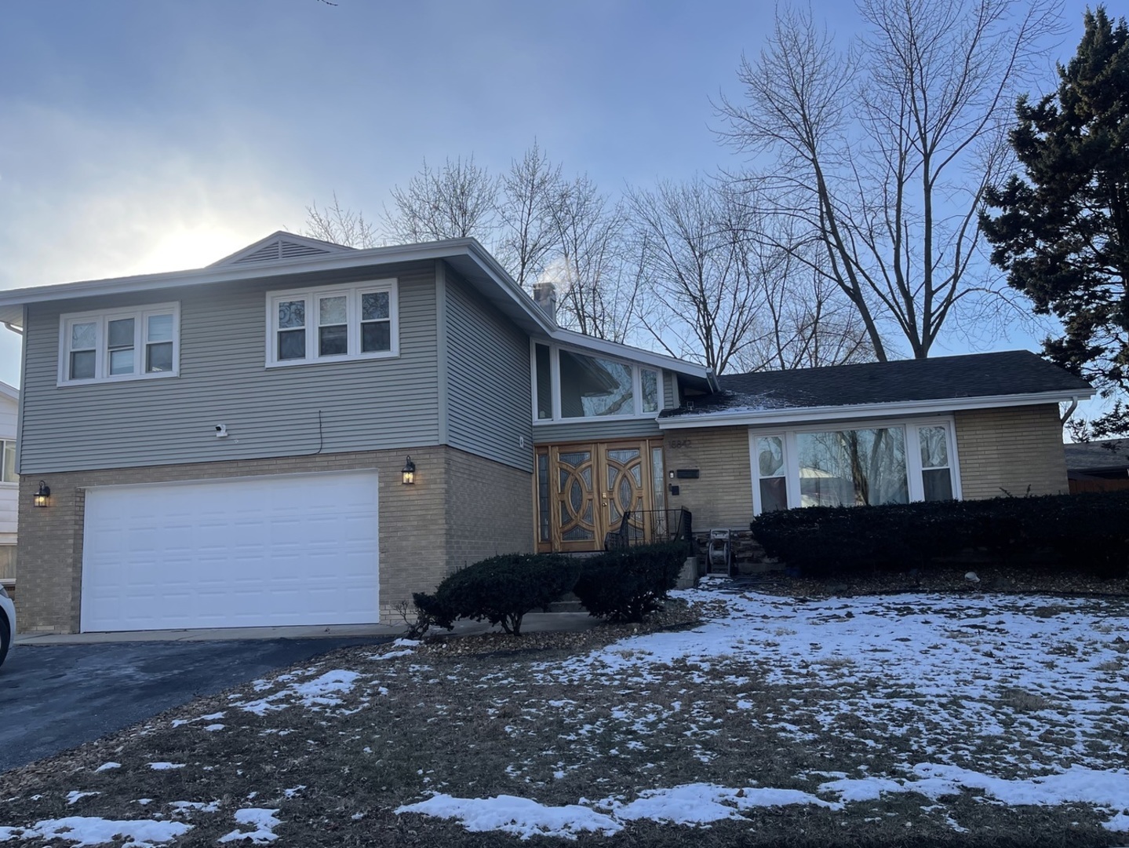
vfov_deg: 54.9
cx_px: 564
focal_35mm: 25
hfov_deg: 69.4
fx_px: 816
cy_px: 424
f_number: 1.6
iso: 32
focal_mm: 5.1
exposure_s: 1/2857
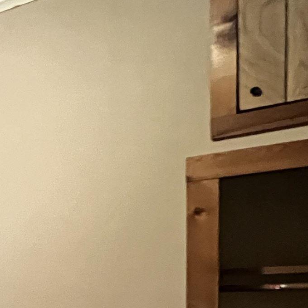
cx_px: -276
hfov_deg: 20.3
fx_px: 523
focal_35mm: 52
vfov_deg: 29.8
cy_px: 329
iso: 1600
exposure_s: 1/20
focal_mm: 1.57
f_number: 1.8
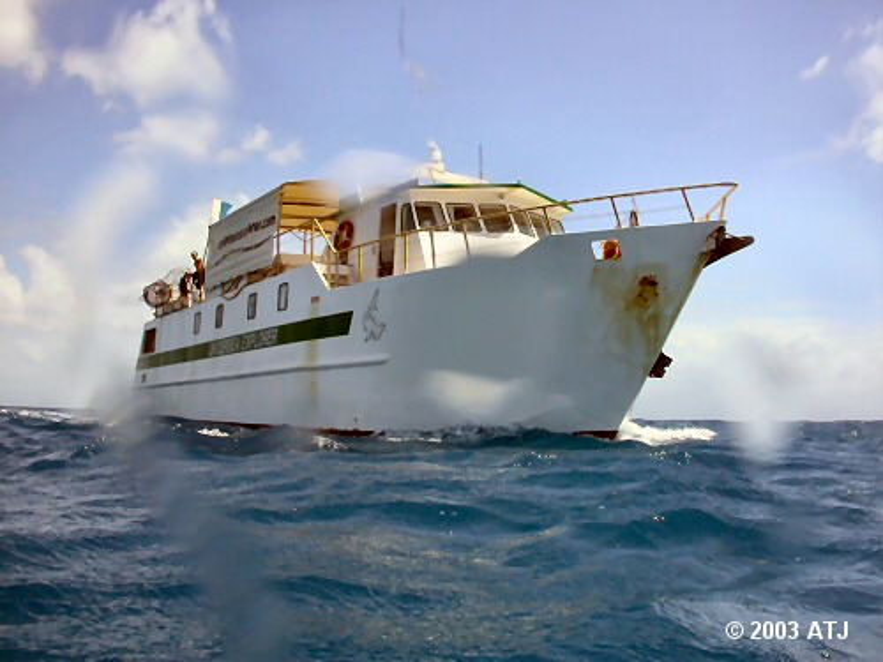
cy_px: 331
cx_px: 442
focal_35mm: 38
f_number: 7.5
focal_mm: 7.85
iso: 100
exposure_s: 1/434
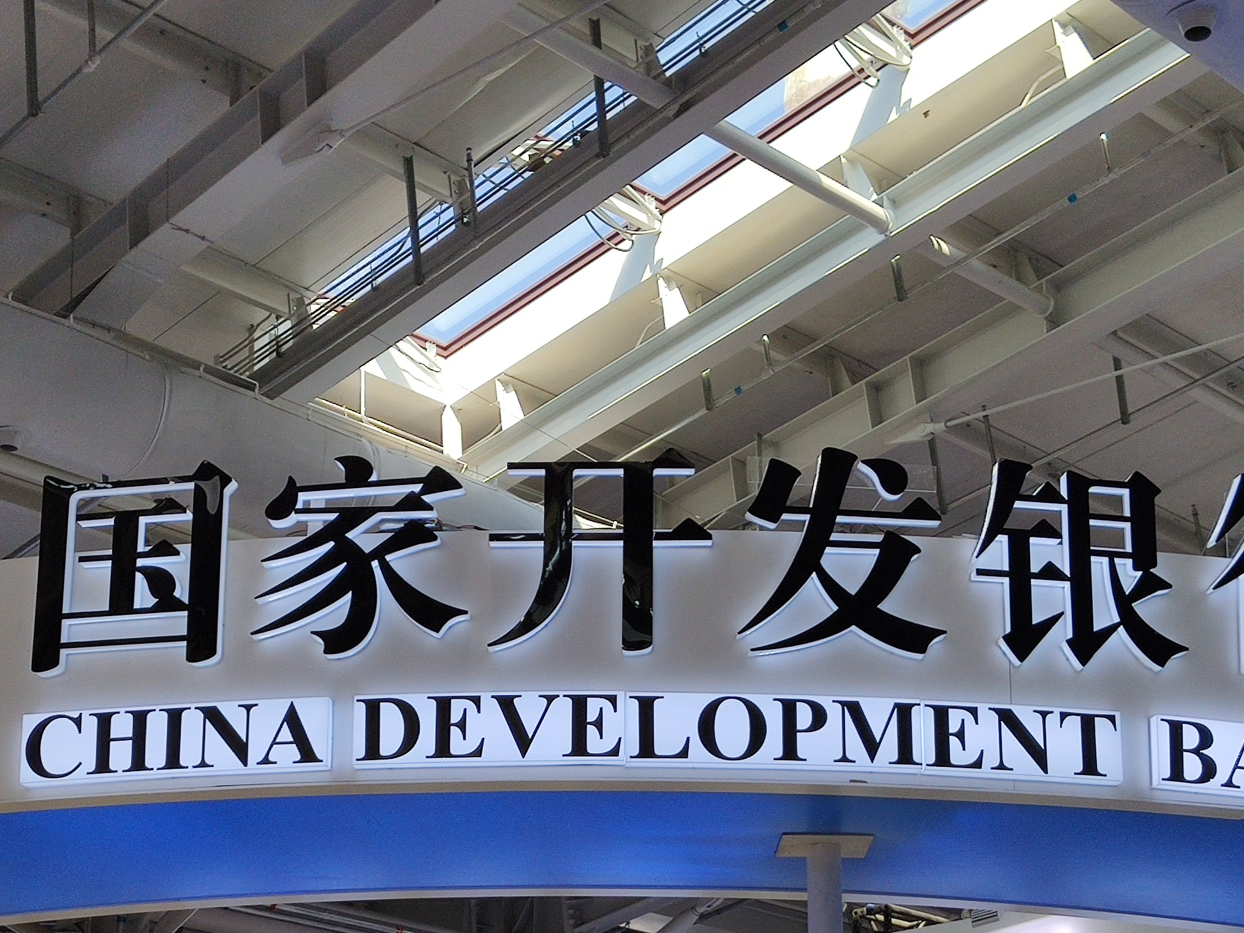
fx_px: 2408
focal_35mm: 67
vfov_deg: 21.7
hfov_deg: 28.9
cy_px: 746
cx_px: 537
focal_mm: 4.75
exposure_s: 1/566
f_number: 1.75
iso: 112
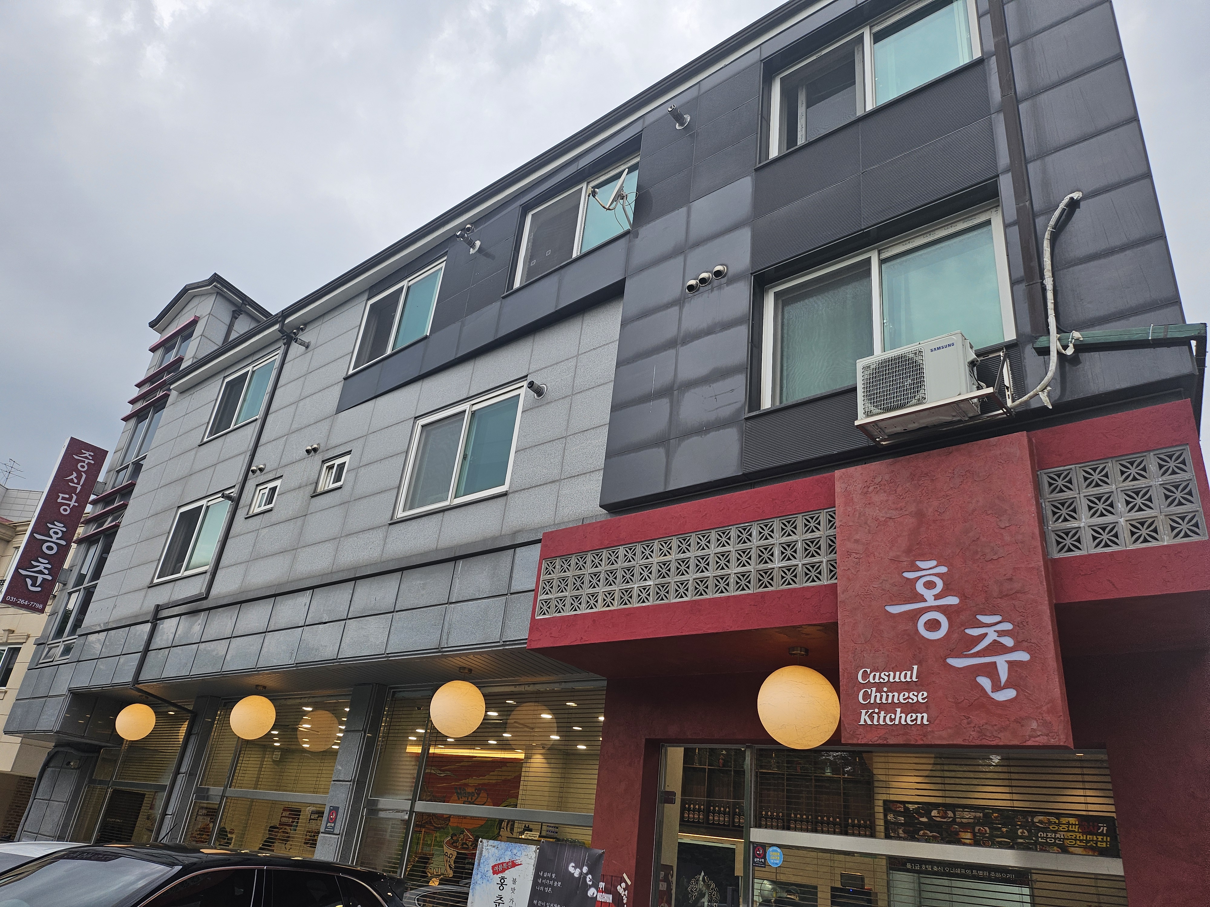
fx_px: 839
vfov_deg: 56.8
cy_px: 454
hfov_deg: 71.6
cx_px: 605
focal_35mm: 24
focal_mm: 5
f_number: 1.8
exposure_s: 1/392
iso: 50
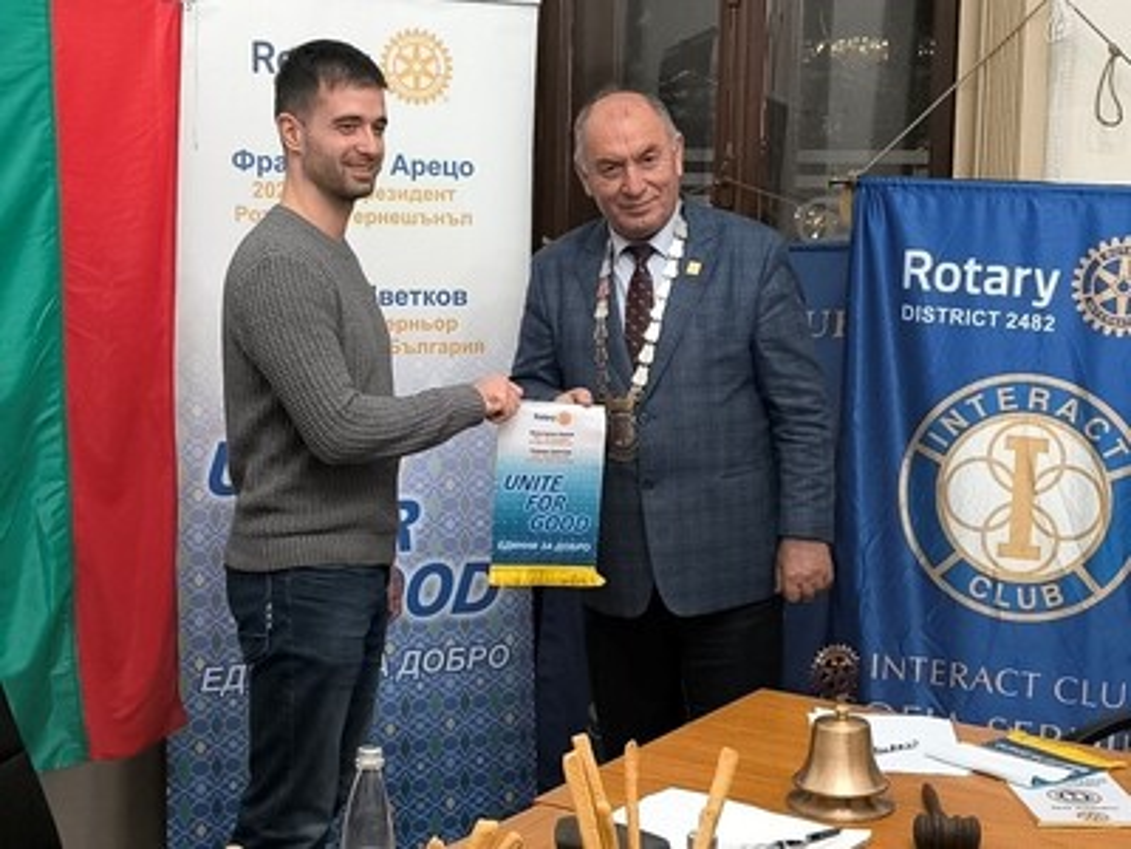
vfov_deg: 24.4
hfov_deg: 32.2
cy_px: 424
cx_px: 566
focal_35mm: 60
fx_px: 1960
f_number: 1.65
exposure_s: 1/33.3
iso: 1000
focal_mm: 6.14
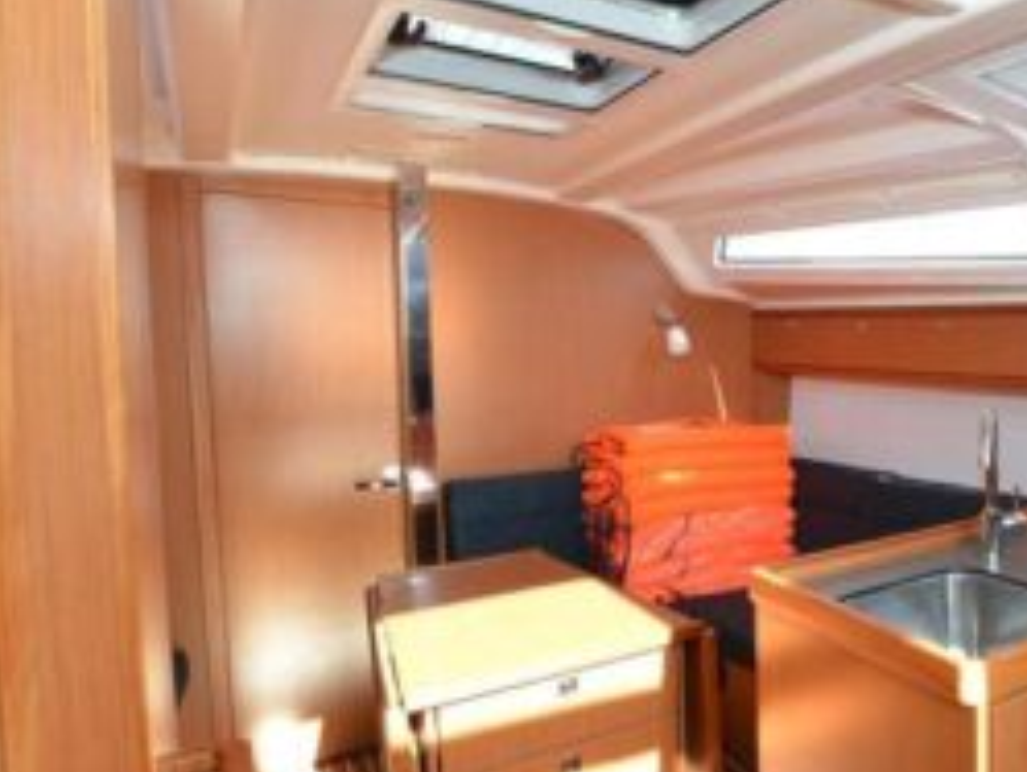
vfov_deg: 51.4
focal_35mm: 27
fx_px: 801
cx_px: 1019
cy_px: 403
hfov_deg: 52.4
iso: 1250
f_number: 10
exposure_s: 1/80
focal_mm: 14
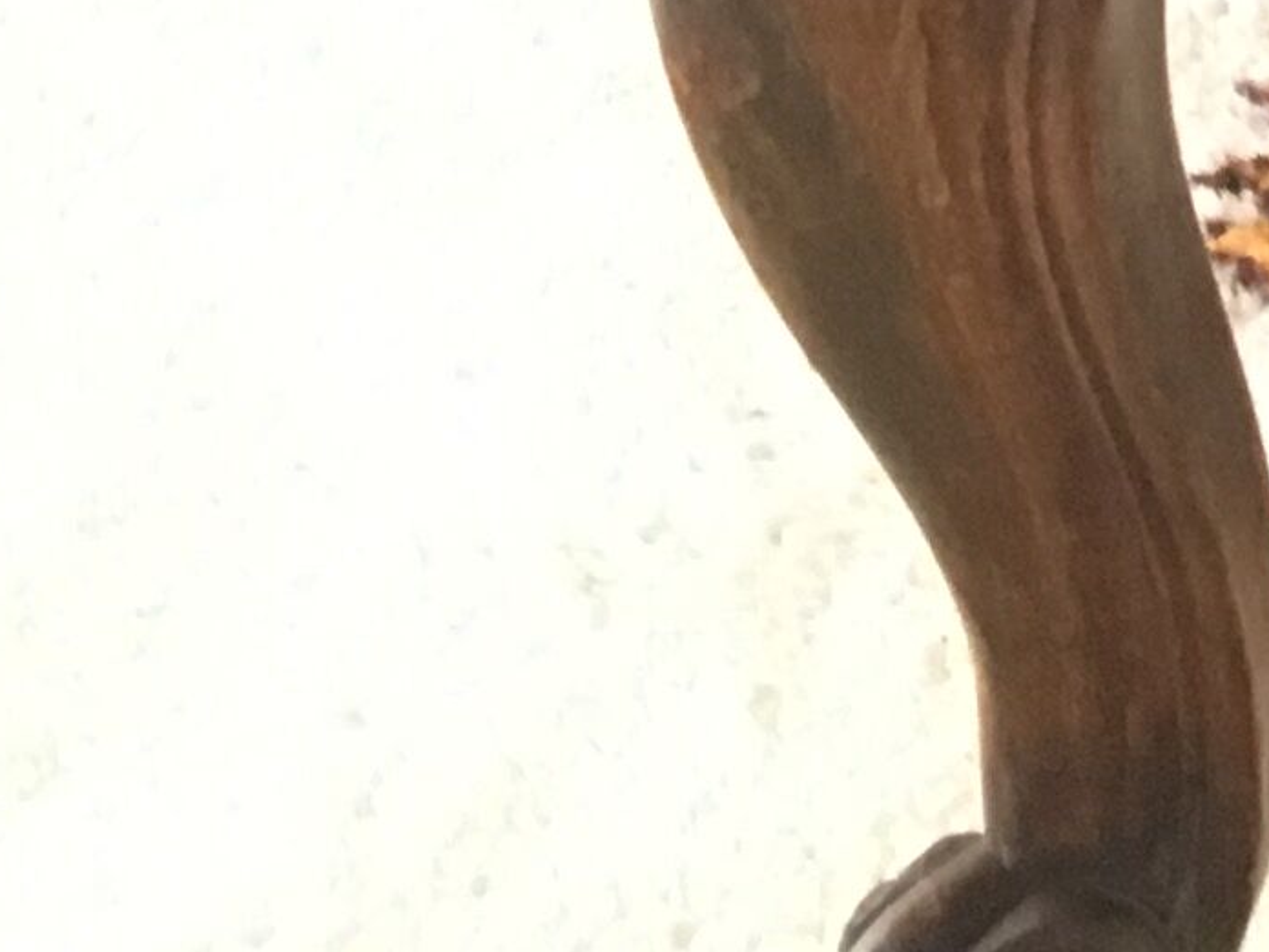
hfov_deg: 10.1
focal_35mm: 168
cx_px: 3156
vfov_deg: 8.5
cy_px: -751
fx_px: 6159
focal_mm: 4.15
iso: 200
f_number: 2.2
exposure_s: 1/25
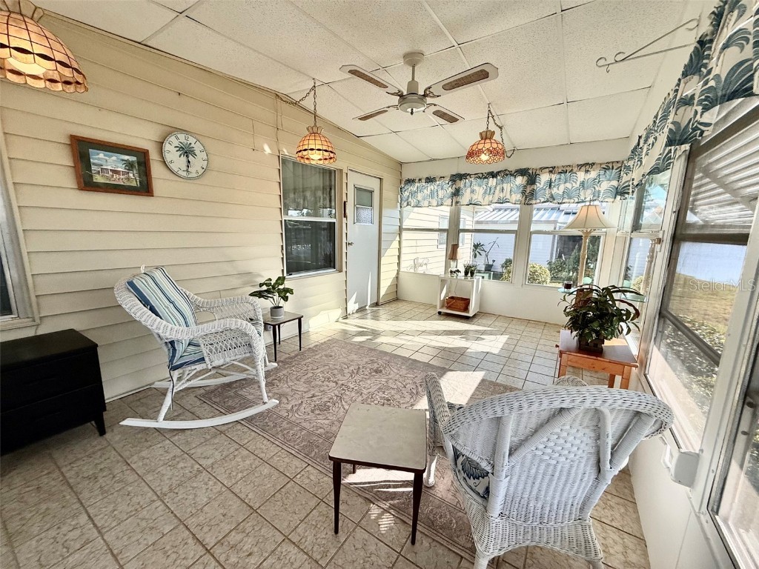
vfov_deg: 85.7
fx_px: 307
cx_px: 380
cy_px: 284
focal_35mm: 14
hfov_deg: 102.1
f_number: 2.2
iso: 64
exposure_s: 1/564
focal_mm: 2.22
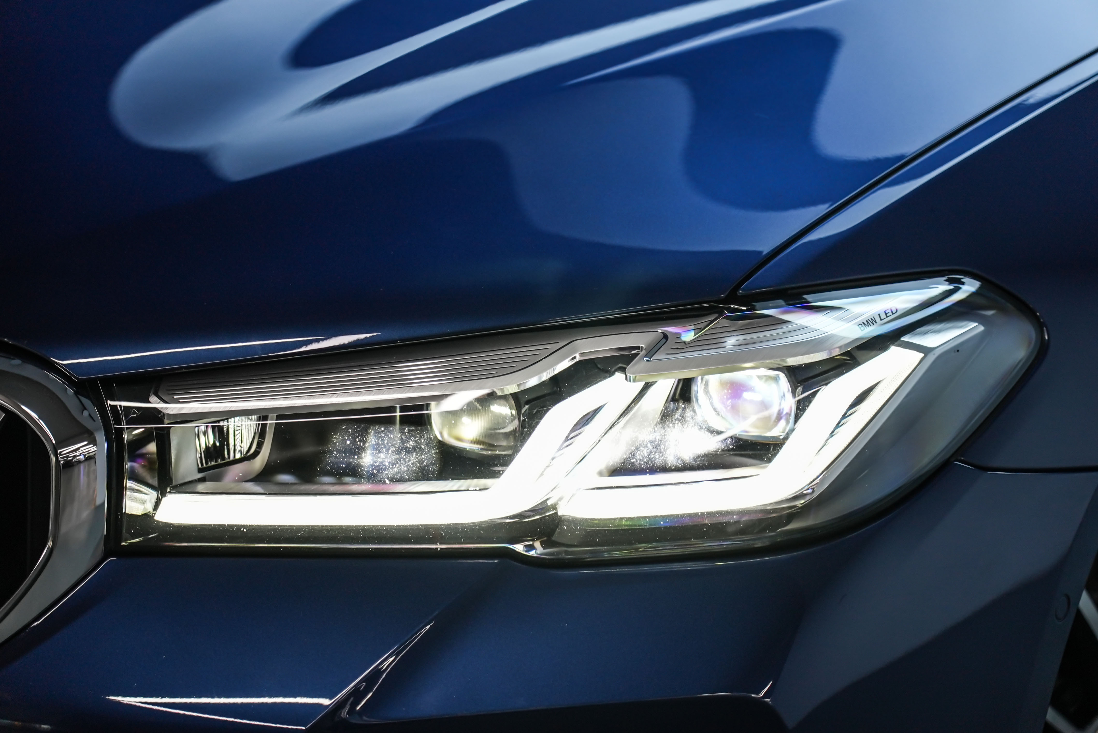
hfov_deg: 20.6
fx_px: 3021
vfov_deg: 13.8
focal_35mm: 99
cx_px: 549
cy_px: 366
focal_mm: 99
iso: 1250
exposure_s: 1/100
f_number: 4
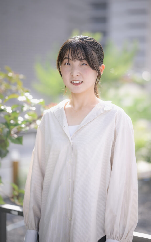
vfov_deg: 23.8
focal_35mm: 87
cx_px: 78
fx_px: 573
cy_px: 121
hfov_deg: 15.0
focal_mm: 85
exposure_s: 1/4000
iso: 250
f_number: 1.8
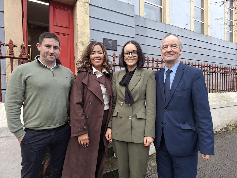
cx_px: 118
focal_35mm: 23
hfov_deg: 73.9
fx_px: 157
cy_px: 89
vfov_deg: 58.9
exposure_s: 1/106
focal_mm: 5.54
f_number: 1.8
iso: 50
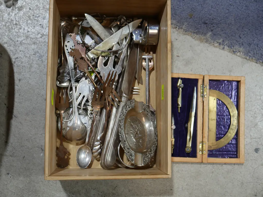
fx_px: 350
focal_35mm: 46
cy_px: 98
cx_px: 132
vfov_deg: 31.5
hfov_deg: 41.2
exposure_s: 1/60
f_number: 5.1
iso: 320
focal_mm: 23
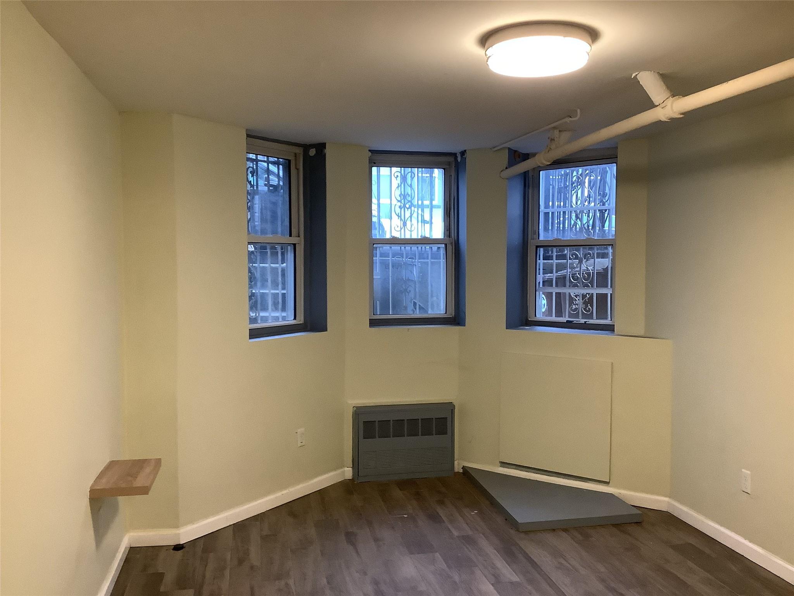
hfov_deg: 58.4
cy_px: 298
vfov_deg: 45.4
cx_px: 397
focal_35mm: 31
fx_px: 711
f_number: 2.4
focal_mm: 3.3
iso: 320
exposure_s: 1/40
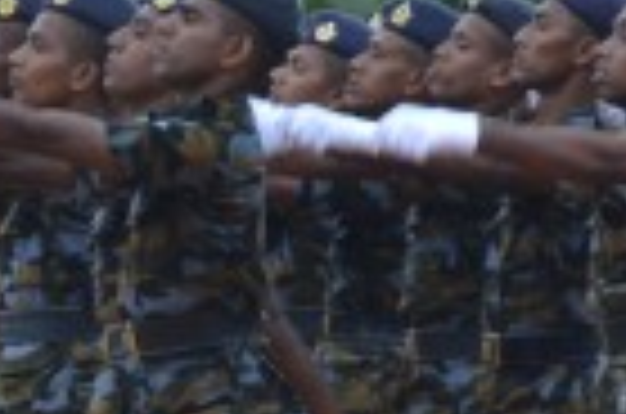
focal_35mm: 1296
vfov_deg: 1.1
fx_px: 22484
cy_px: 268
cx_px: 59
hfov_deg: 1.6
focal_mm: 200
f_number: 5.6
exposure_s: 1/100
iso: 250
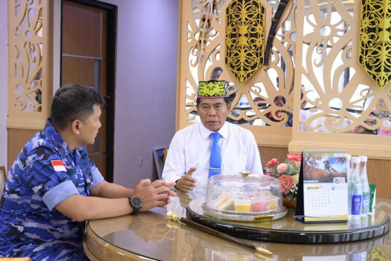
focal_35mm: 57
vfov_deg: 23.8
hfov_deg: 35.1
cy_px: 130
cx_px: 196
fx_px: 619
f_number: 4.2
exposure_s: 1/160
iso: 2500
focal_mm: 38
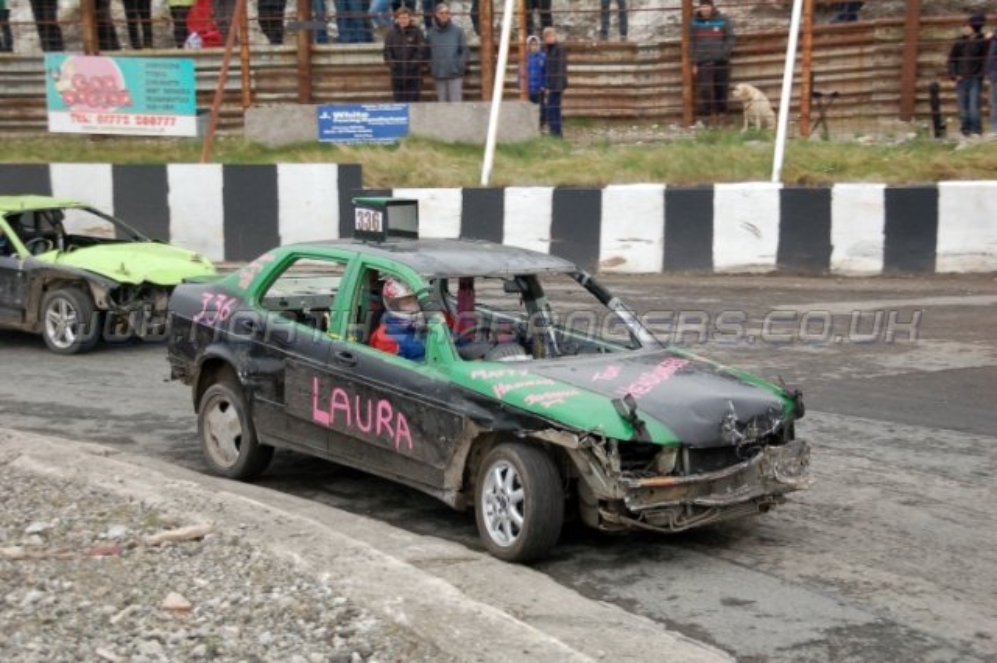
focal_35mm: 69
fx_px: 1910
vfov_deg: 19.7
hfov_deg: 29.3
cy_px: 332
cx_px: 498
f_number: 5
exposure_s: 1/500
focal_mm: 46
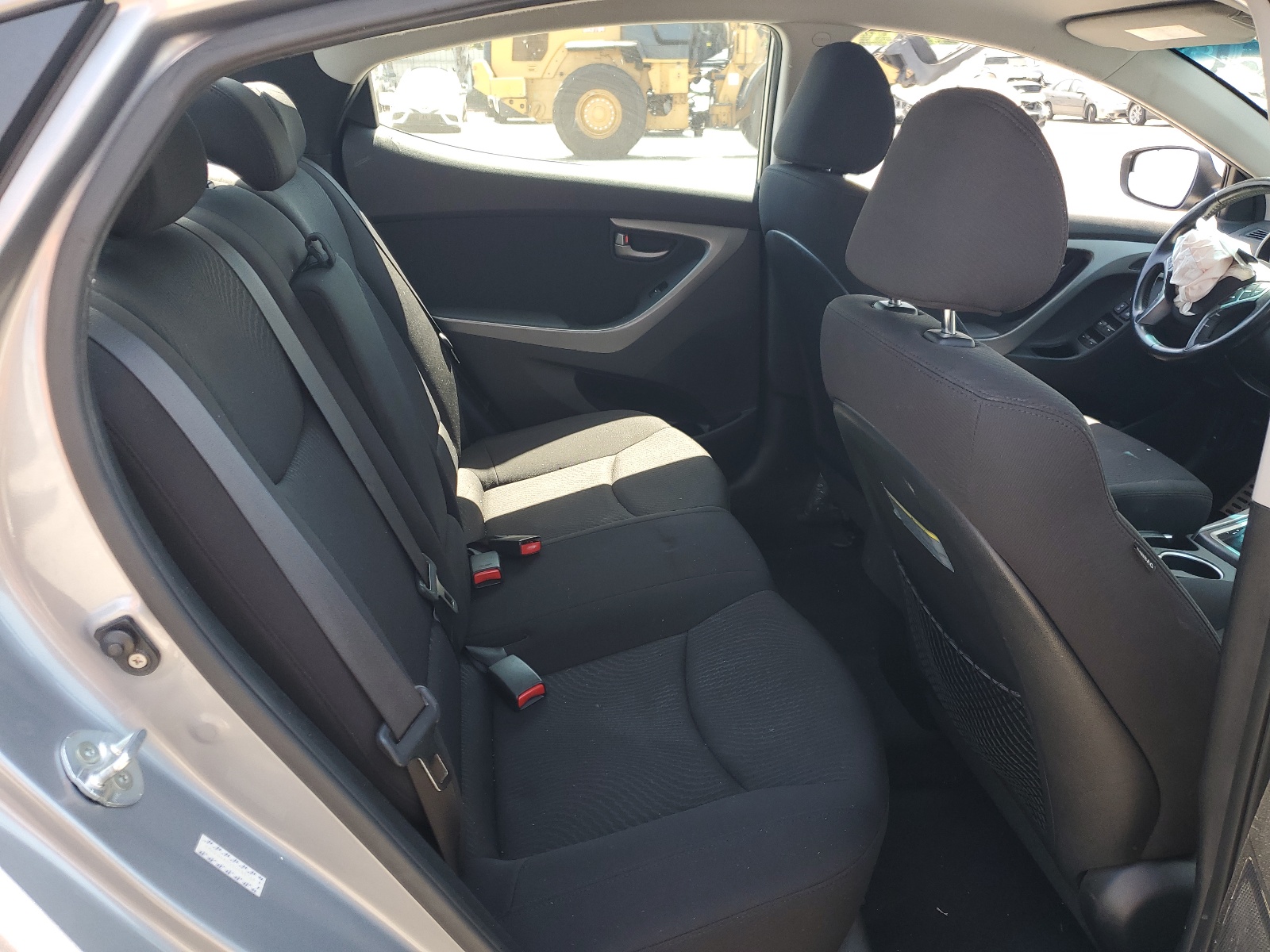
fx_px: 954
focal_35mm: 26
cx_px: 635
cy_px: 476
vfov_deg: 53.1
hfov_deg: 67.3
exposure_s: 1/196
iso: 50
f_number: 1.5
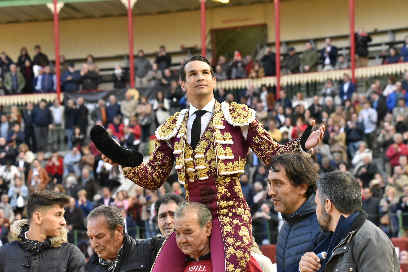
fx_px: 1700
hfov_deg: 13.7
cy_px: 136
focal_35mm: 150
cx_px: 204
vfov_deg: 9.1
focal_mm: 150
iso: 6400
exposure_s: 1/640
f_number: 8
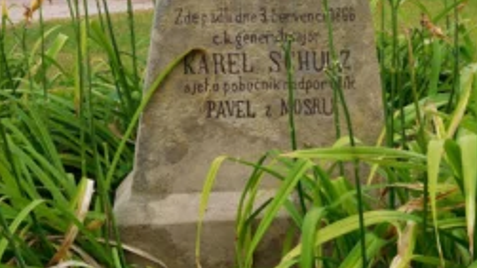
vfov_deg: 19.4
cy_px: 29
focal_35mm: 61
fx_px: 771
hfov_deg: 34.4
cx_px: 234
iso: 125
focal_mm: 7.1
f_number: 3.9
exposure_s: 1/200
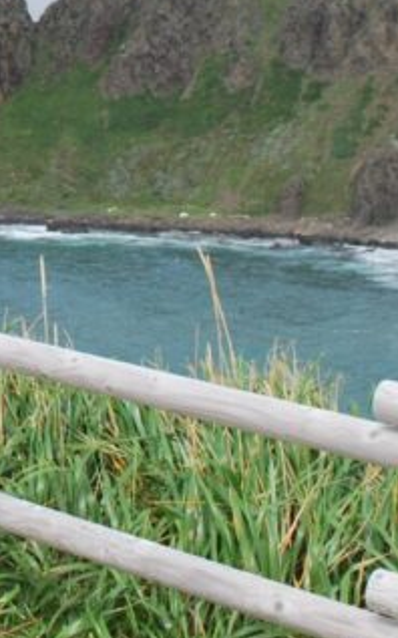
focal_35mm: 99
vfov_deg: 20.4
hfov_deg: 12.5
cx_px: -213
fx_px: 1719
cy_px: 21
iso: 100
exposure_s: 1/250
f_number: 8
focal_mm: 20
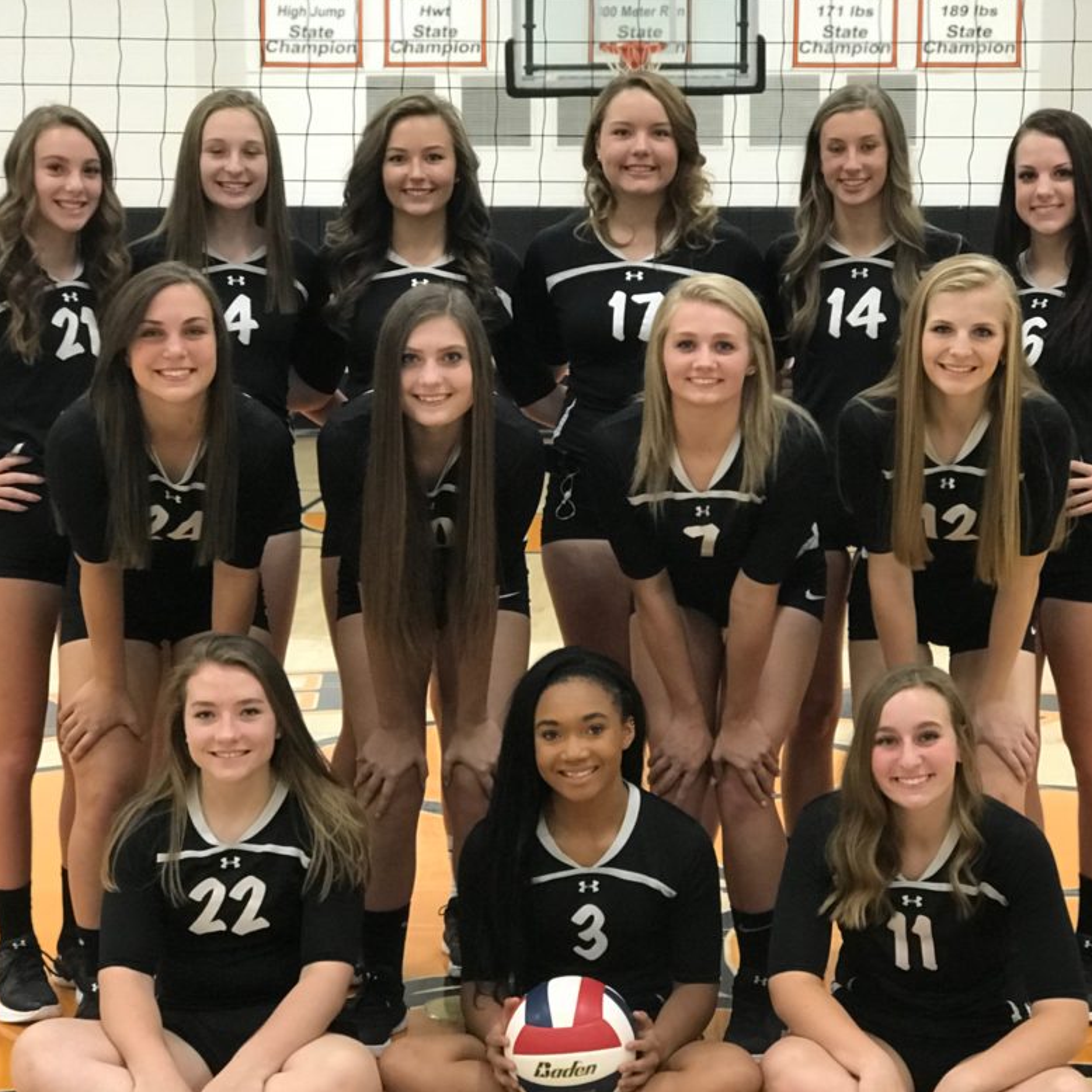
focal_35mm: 68
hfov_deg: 25.3
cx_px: 597
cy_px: 547
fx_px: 2427
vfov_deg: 25.4
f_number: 2.8
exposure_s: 1/60
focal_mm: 6.6
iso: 400
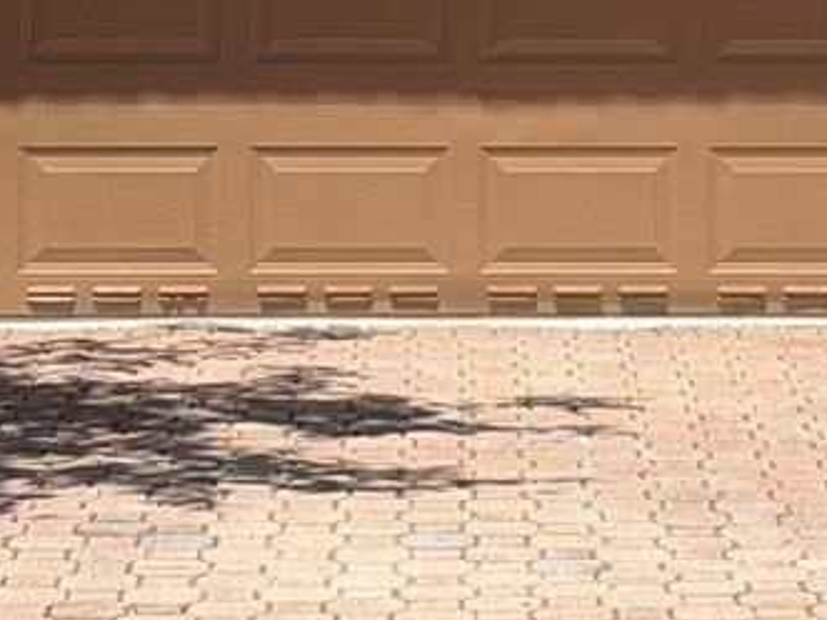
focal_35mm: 232
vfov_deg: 6.3
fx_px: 5541
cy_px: -460
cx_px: 617
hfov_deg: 8.5
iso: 64
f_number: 1.78
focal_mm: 6.76
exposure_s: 1/4587
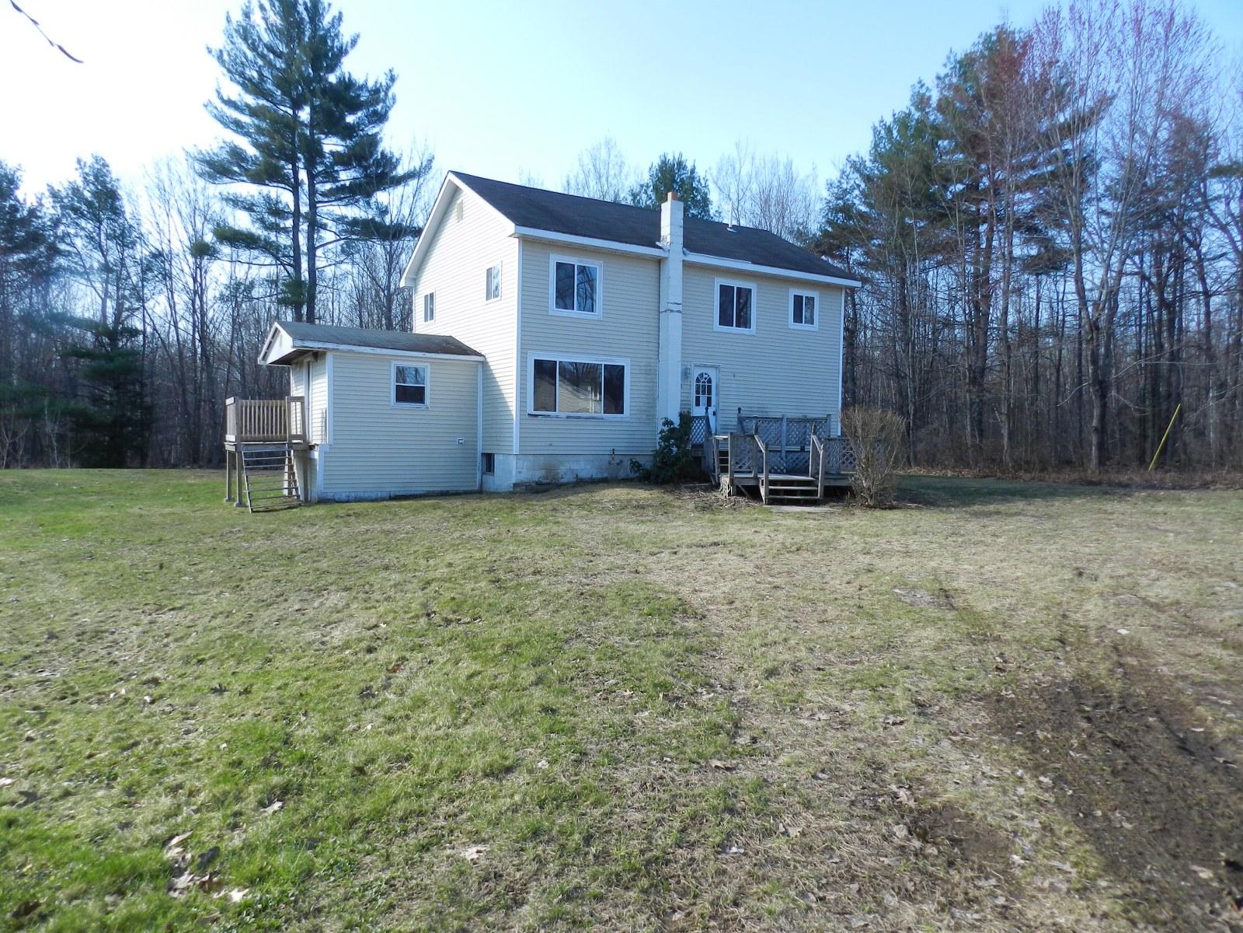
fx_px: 826
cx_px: 622
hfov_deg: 73.9
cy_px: 466
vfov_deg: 58.9
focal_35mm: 23
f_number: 3.4
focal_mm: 4
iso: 160
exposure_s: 1/500
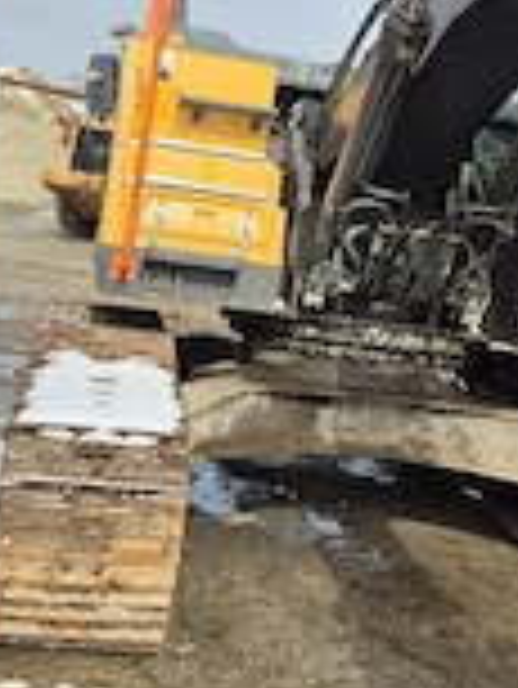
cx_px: 401
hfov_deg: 24.1
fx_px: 1195
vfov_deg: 31.6
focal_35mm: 60
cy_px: 175
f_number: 1.8
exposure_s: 1/1429
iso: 25
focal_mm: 5.4
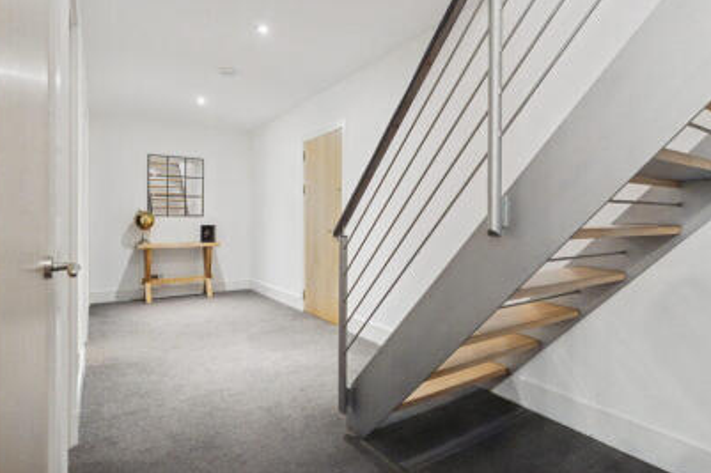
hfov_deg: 84.8
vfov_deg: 62.9
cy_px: 219
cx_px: 399
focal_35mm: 20
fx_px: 387
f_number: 5.6
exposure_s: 1/30
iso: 1250
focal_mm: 11
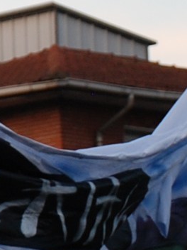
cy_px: -54
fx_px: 4286
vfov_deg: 3.3
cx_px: -532
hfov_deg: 2.4
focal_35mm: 595
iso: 200
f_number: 5
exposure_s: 1/50
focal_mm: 50
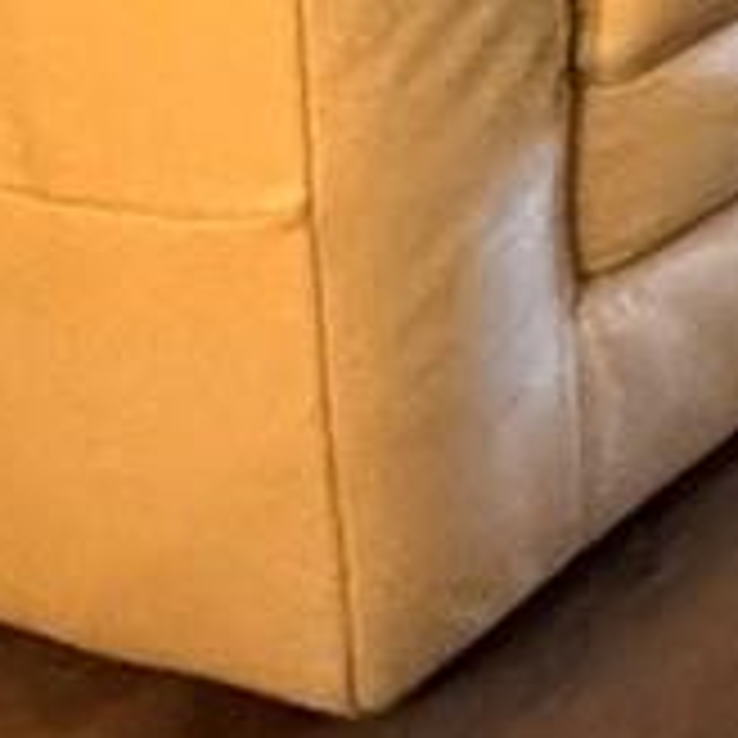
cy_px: -1836
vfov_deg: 9.2
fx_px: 2919
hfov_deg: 8.0
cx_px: 3002
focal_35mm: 121
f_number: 2.2
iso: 250
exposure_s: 1/60
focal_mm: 2.22
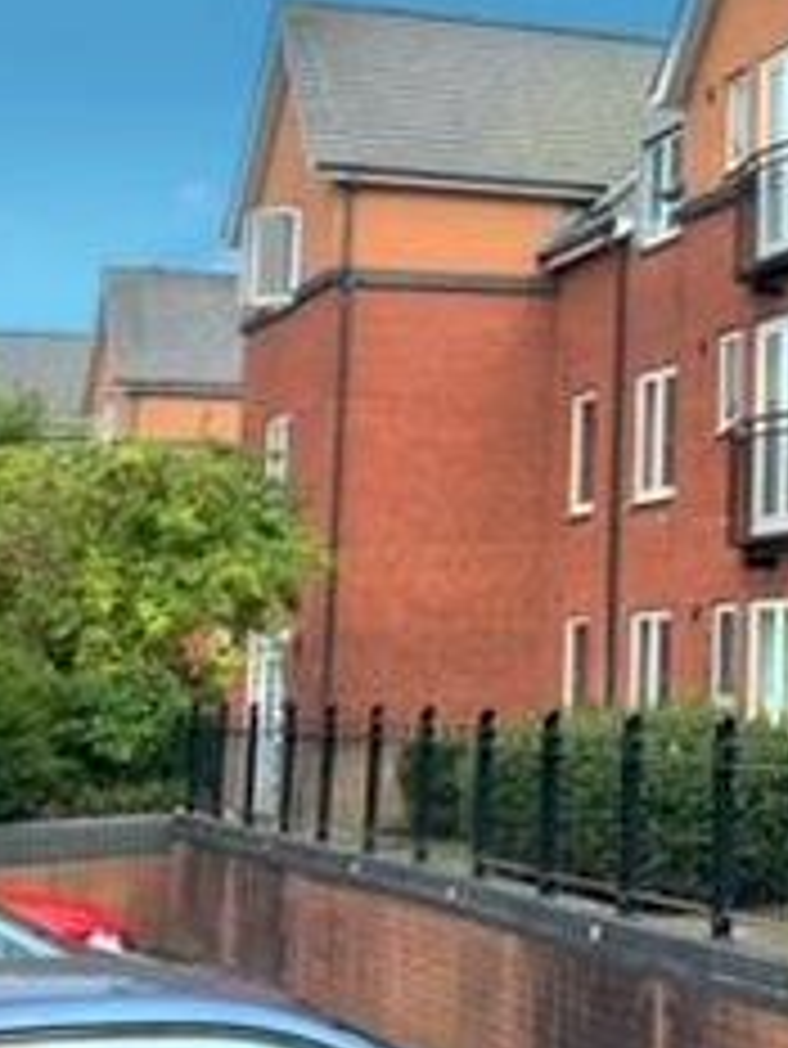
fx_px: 2365
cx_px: 1193
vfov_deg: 24.5
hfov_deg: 17.0
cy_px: 160
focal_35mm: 78
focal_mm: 4.25
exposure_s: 1/474
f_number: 1.8
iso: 25
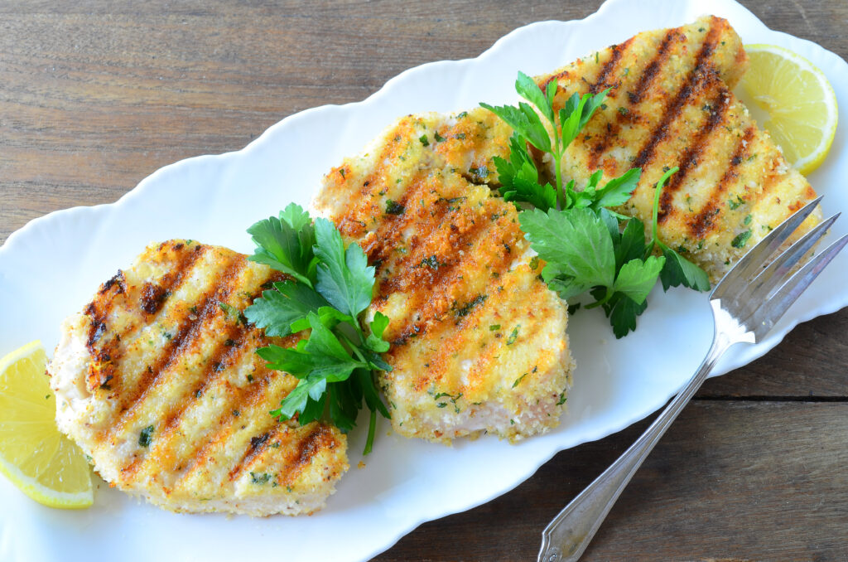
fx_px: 987
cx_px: 424
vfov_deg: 31.7
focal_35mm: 42
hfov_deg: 46.5
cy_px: 281
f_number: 10
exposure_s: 1
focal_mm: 28
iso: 100
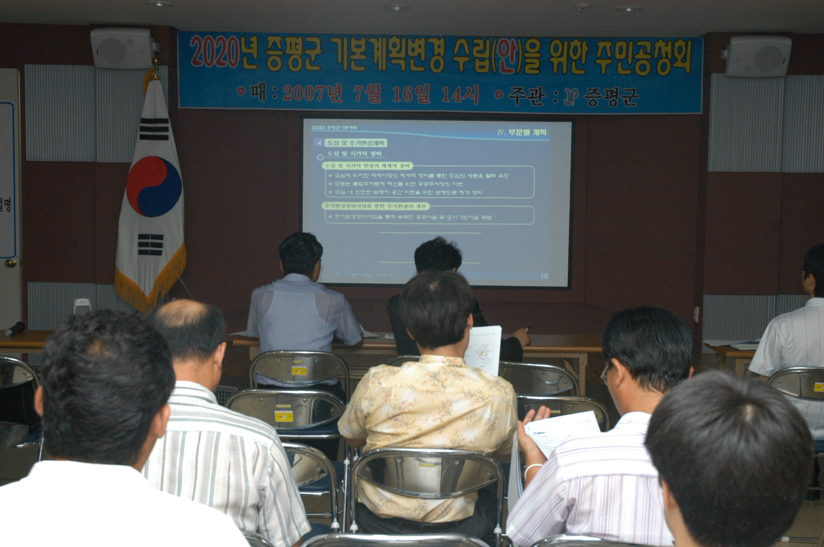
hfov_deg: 37.9
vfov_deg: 25.7
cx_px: 412
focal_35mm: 52
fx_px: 1200
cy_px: 274
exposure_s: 1/60
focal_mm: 35
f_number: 7.1
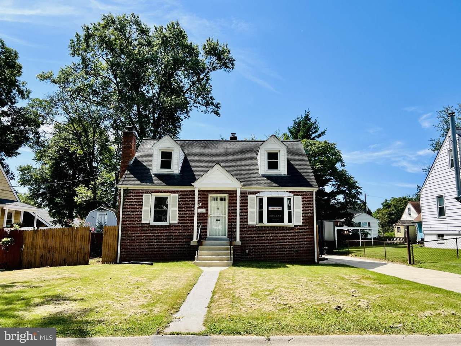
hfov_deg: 67.3
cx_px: 230
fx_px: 346
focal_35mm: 26
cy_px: 173
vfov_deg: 53.1
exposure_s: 1/3571
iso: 50
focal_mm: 5.7
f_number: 1.5
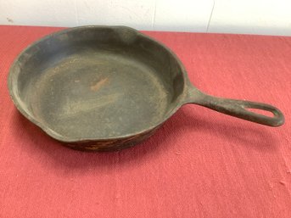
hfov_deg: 58.4
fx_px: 261
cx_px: 146
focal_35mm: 31
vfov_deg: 45.4
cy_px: 109
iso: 125
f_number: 2.4
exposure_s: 1/50
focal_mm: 3.3
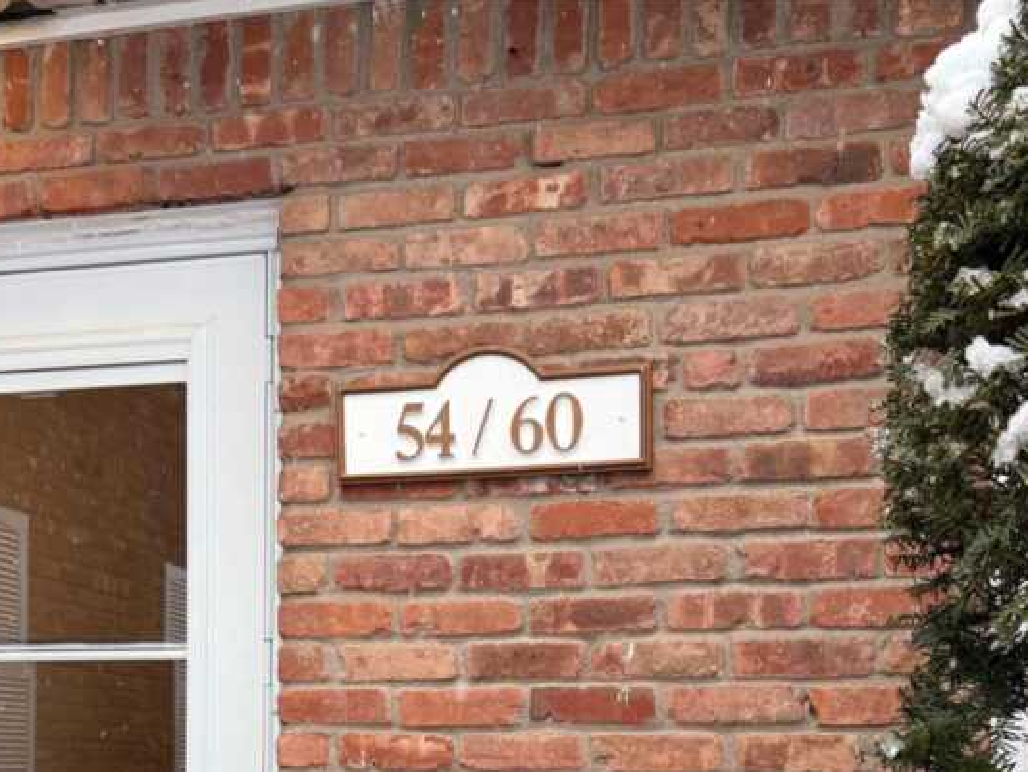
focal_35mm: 46
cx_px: 468
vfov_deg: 29.8
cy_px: 735
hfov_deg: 41.2
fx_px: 1367
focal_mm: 6.76
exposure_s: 1/121
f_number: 1.78
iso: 64
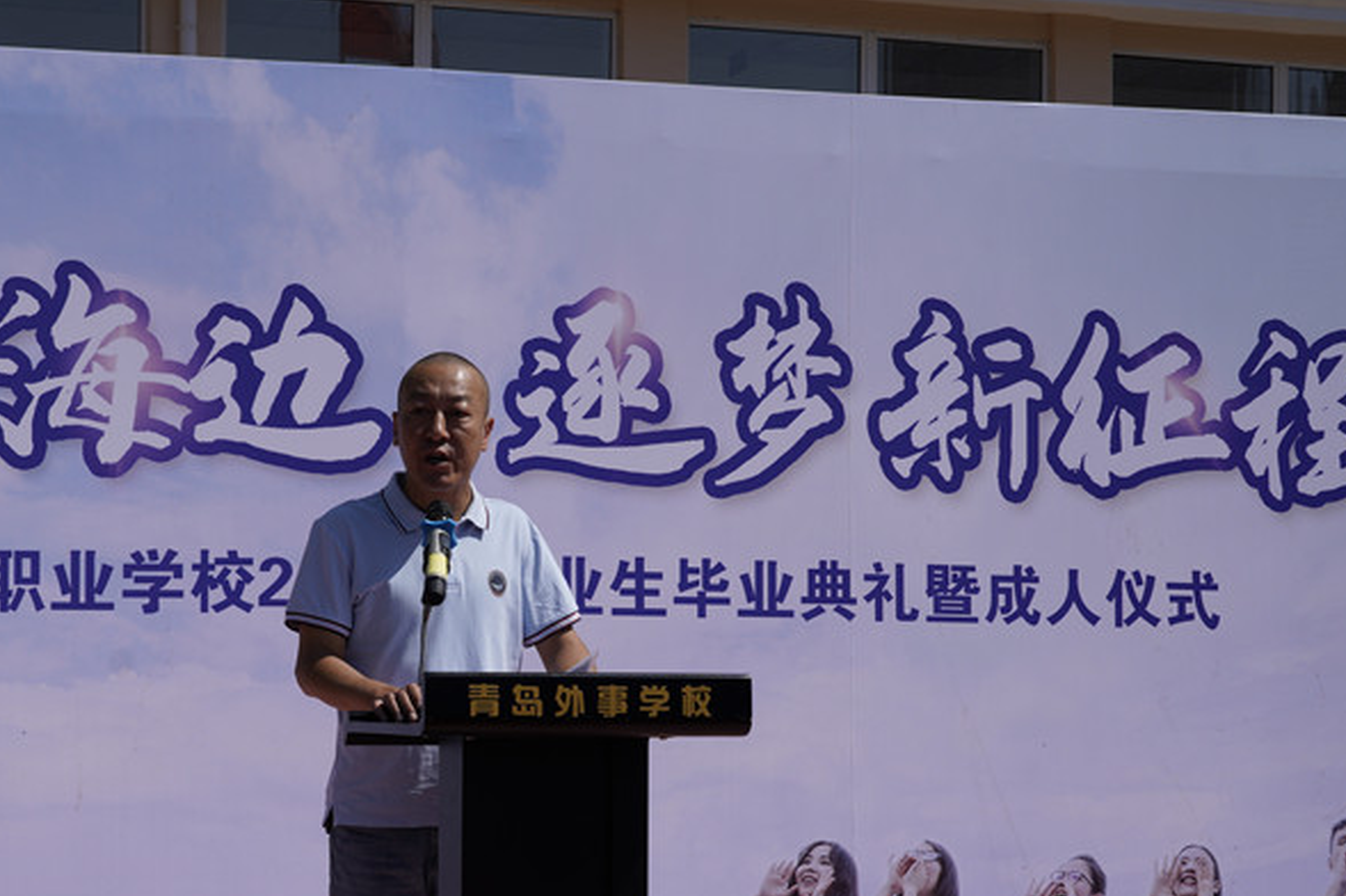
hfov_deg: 27.4
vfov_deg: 18.6
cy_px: 631
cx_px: 347
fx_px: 2728
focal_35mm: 73
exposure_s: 1/640
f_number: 8
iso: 100
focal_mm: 43
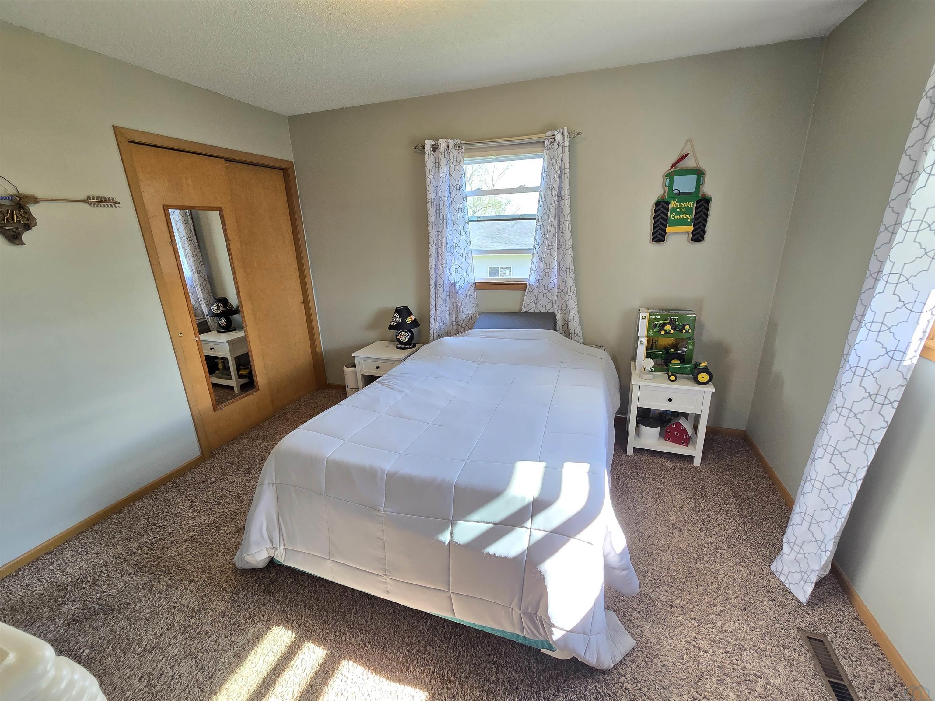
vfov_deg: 89.9
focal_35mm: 13
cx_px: 468
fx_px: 351
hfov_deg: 106.2
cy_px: 350
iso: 100
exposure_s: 1/60
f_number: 2.2
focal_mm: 2.2
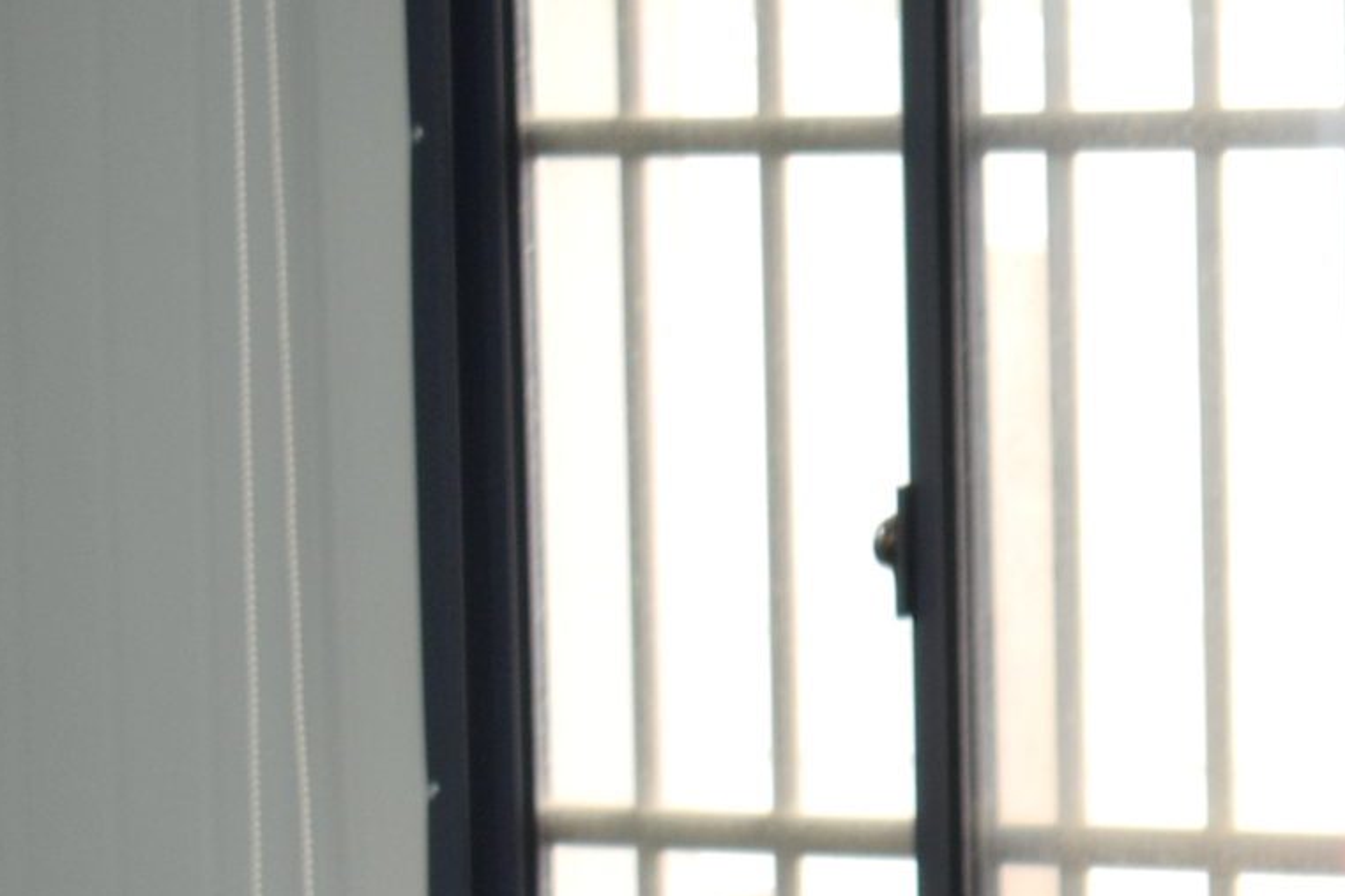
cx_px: 3270
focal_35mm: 369
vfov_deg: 3.7
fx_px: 13782
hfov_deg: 5.4
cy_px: 1136
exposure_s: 1/13
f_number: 5.3
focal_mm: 48
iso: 100
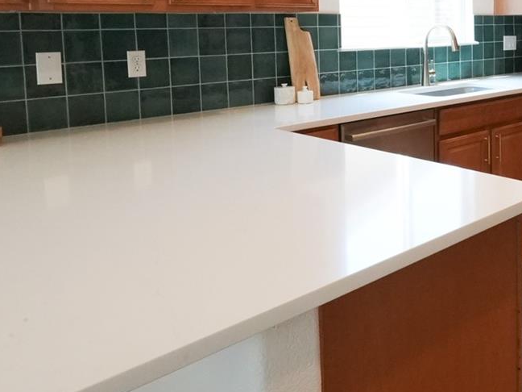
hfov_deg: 44.4
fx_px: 573
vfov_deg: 36.2
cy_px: 66
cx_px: 474
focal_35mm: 38
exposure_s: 1/50
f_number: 22
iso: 8000
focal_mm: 16
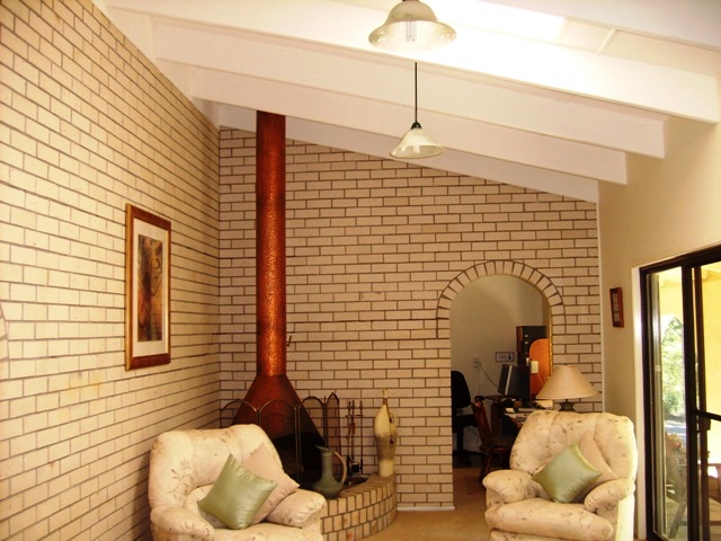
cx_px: 360
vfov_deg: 40.7
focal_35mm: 35
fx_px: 729
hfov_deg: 52.6
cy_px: 270
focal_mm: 5.8
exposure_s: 1/45
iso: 100
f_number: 2.8
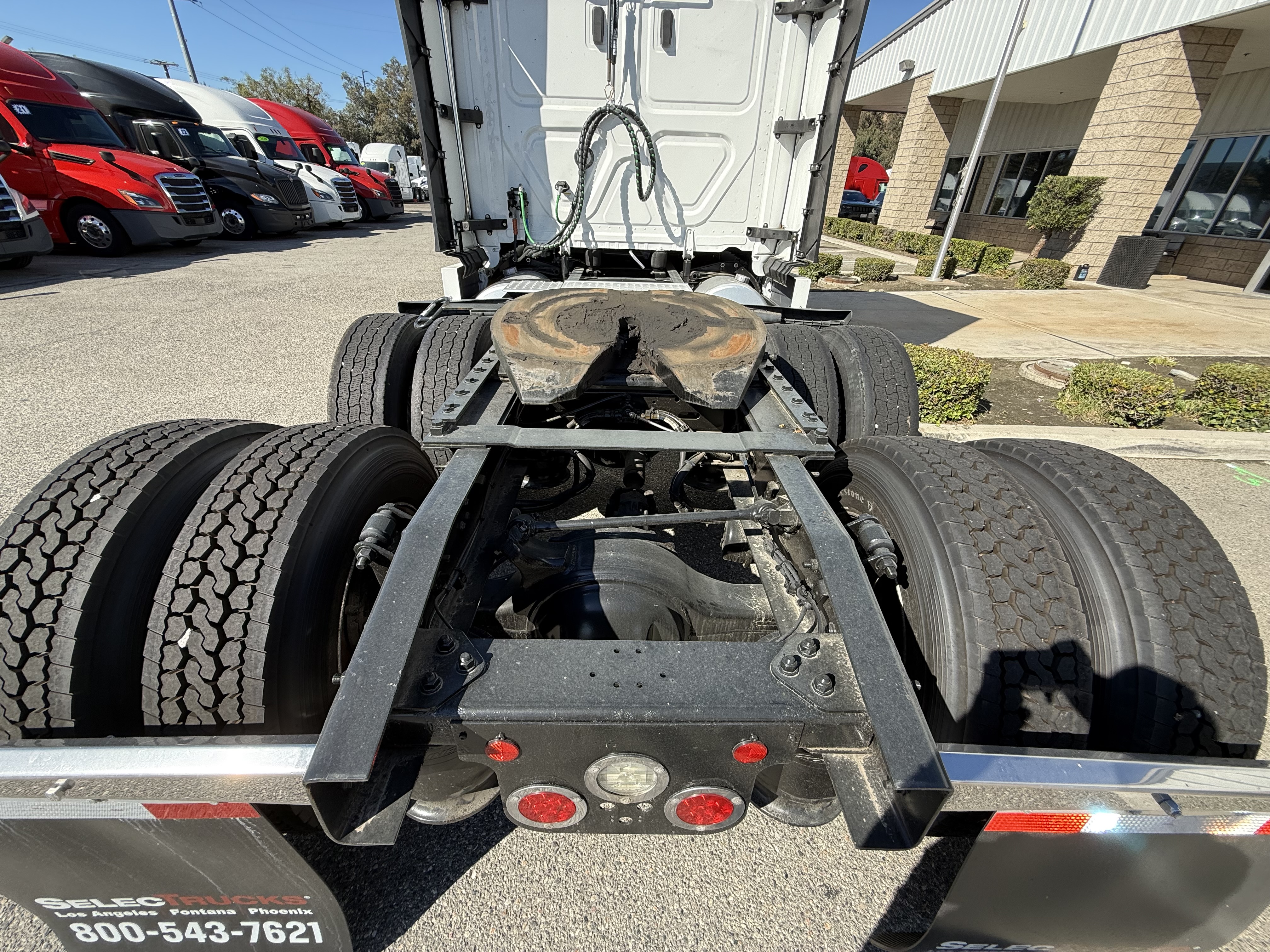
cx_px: 635
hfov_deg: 102.1
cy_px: 476
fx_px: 514
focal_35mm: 14
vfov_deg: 85.7
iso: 50
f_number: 2.2
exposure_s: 1/619
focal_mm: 2.22
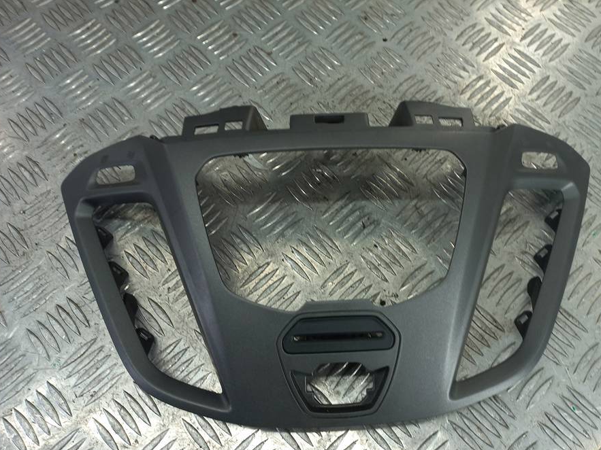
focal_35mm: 29
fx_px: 503
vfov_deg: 48.1
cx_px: 339
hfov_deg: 61.5
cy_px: 249
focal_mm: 4.6
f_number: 1.8
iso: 50
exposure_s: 1/50
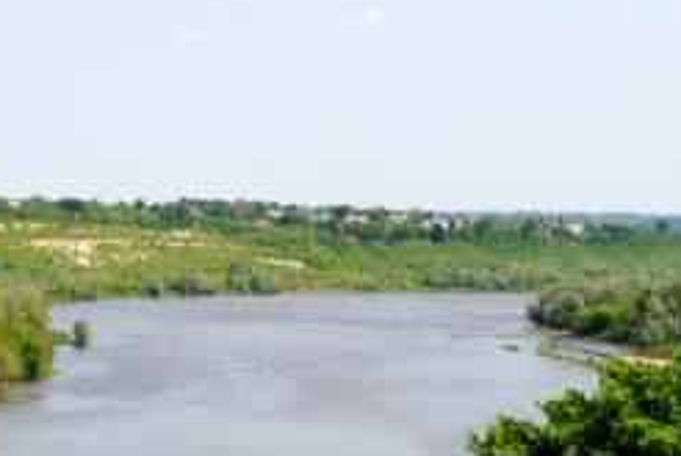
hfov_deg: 12.7
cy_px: 292
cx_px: 185
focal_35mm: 161
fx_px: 3051
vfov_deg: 8.6
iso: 180
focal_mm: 55
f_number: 10
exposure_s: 1/250
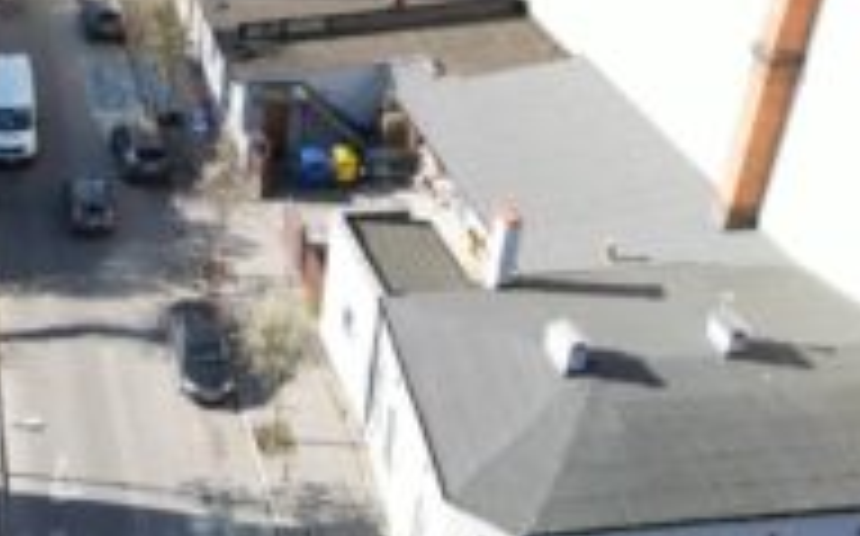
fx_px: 1499
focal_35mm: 64
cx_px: 14
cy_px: 248
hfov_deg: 30.0
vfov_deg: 20.3
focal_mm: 6.72
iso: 200
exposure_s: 1/1000
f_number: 1.7
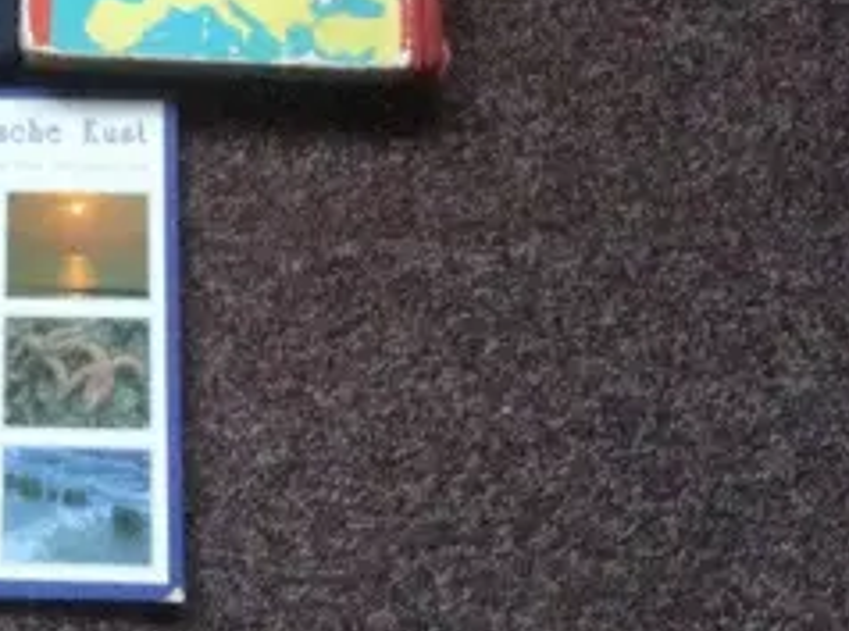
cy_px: 32
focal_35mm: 67
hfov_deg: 27.4
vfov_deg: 21.2
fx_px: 1638
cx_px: 5
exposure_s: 1/15
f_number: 2.4
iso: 500
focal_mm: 3.3
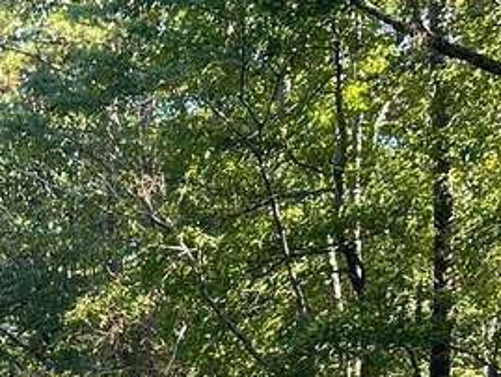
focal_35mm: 114
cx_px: -89
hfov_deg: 16.6
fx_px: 1651
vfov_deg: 12.2
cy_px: 625
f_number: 1.78
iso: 80
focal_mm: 6.86
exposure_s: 1/121
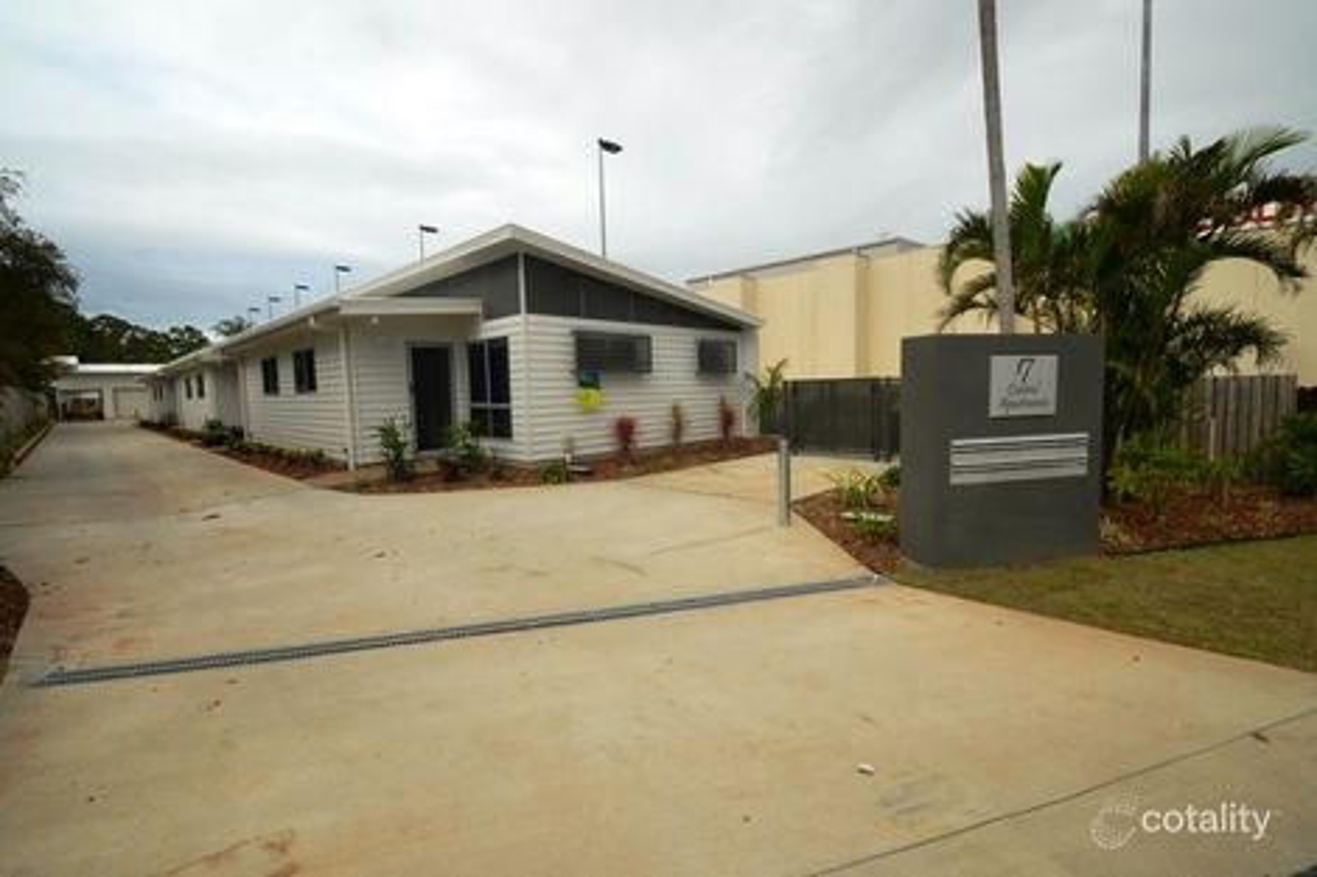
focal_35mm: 15
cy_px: 438
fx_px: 549
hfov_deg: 100.4
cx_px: 658
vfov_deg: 77.3
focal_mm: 10
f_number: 13
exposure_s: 1/200
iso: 100
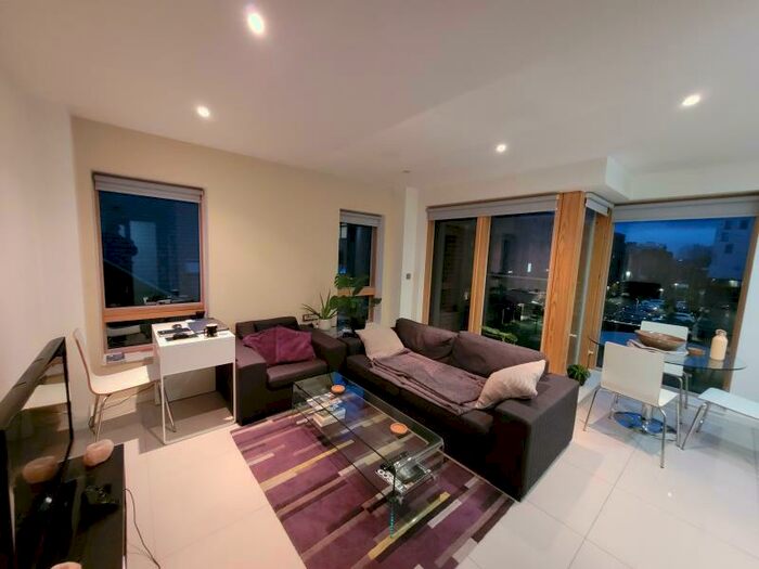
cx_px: 380
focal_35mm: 13
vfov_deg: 89.9
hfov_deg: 106.2
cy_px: 284
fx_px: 285
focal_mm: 1.74
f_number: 2.2
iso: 800
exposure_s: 1/33
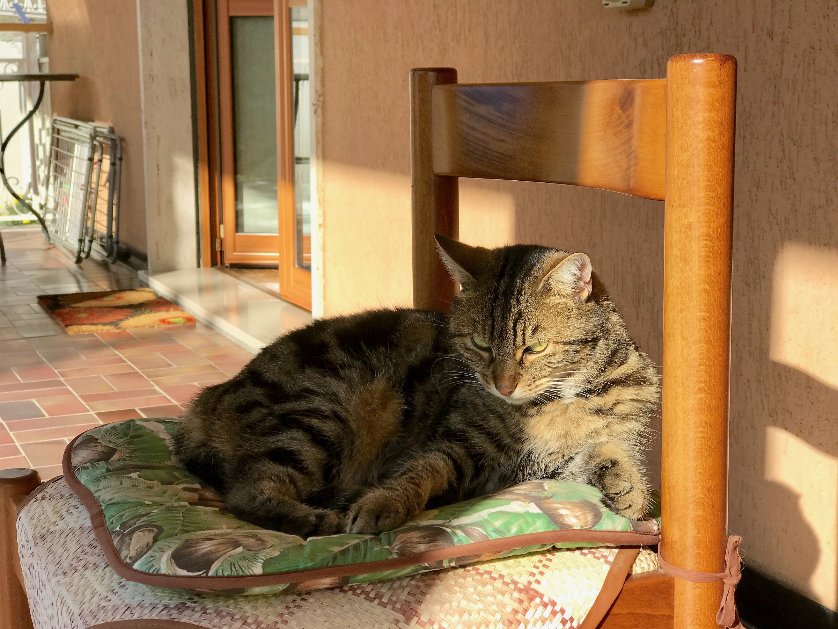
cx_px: 419
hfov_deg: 33.8
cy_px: 314
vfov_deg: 25.7
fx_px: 1380
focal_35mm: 57
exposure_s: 1/606
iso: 20
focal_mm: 6.6
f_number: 2.8
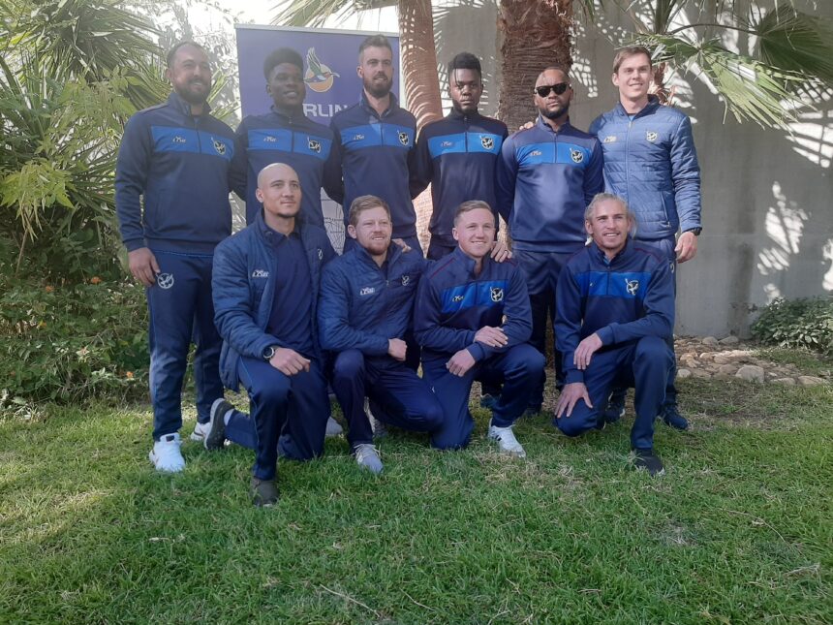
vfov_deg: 51.4
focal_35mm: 27
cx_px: 416
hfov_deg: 65.3
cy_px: 312
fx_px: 650
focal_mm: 3.93
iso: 40
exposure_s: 1/192
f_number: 1.7
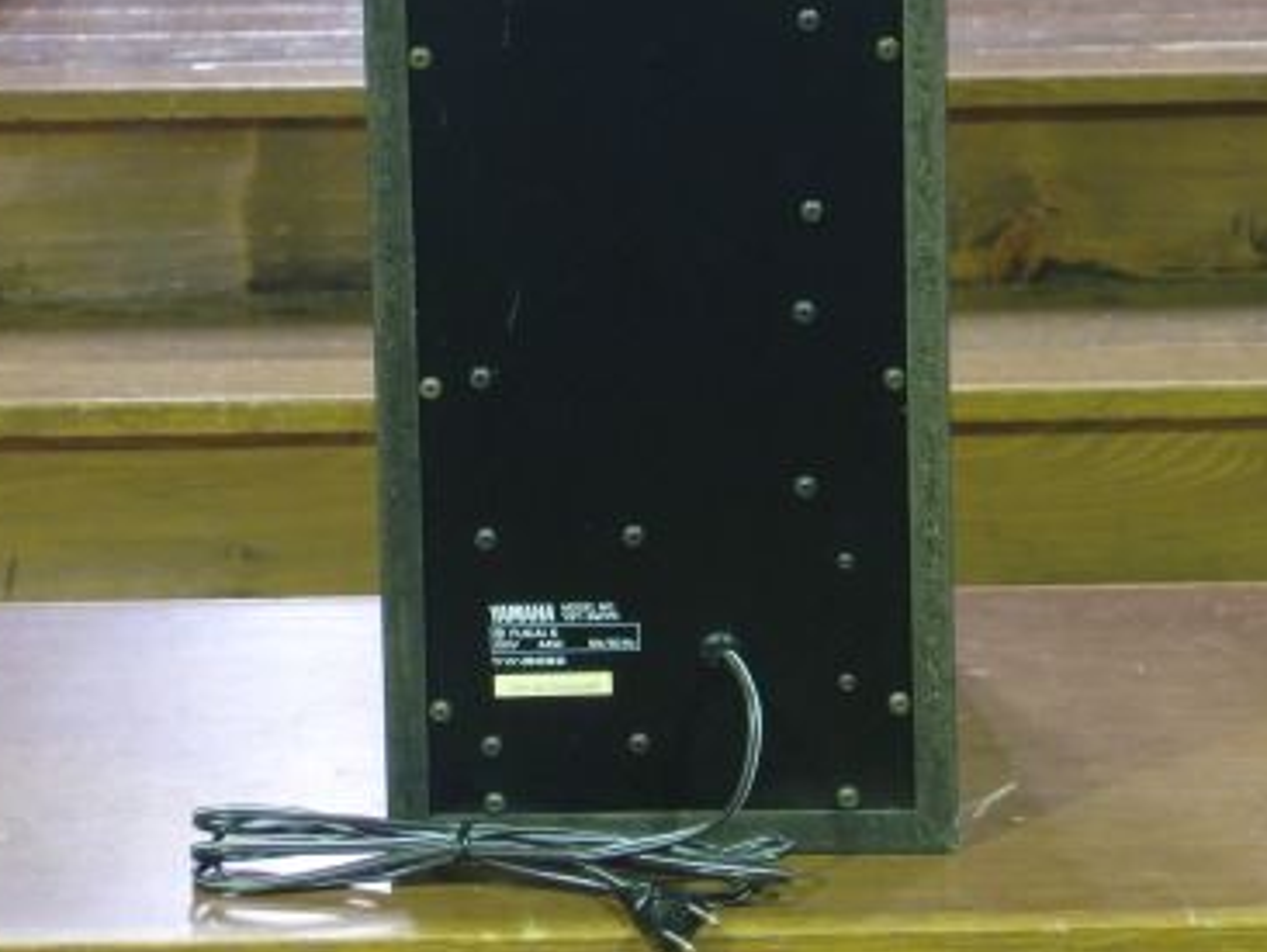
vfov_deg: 10.7
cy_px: 180
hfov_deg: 14.3
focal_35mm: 138
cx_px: 668
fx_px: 5054
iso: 200
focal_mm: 13.9
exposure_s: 1/4
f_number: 4.6
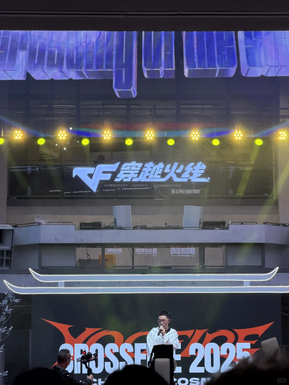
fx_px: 1113
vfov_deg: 19.6
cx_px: 144
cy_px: 192
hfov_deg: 14.8
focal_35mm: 100
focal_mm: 16.89
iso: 250
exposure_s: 1/100
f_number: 2.8
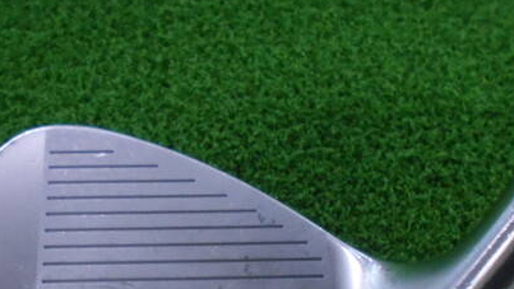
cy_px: 251
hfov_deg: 45.1
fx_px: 614
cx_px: 199
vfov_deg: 25.8
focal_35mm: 45
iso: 800
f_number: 3.2
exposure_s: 1/160
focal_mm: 4.6
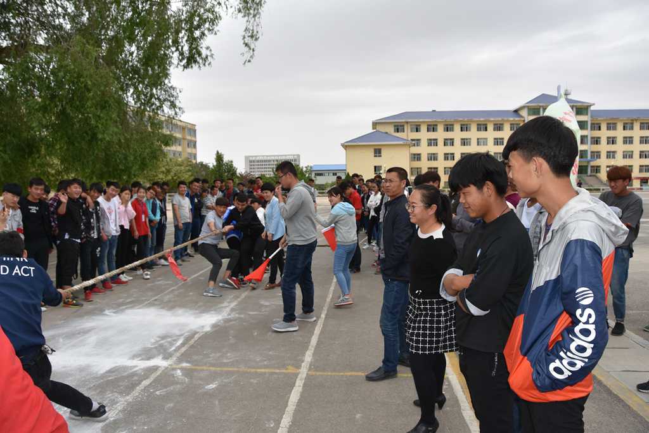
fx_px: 487
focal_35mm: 27
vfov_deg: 47.9
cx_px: 324
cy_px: 216
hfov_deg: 67.4
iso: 100
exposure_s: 1/250
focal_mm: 18
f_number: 6.3
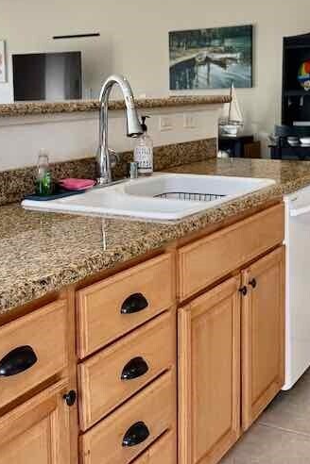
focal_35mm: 52
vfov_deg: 37.9
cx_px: 130
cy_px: 163
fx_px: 672
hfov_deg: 26.0
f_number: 1.78
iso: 200
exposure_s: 1/165
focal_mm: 6.76
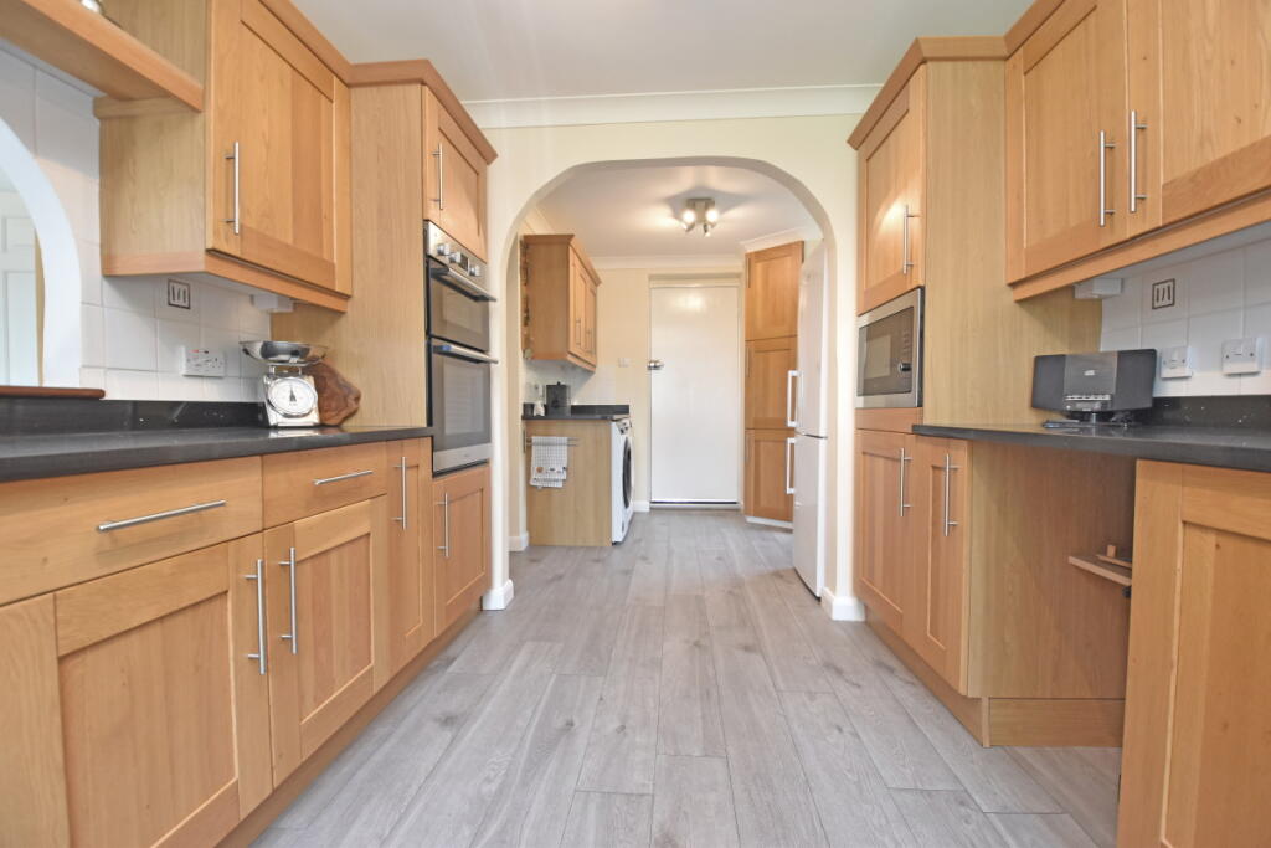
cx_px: 636
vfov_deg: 77.3
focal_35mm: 15
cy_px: 424
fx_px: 530
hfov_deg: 100.4
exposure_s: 1/125
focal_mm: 10
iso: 1100
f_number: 4
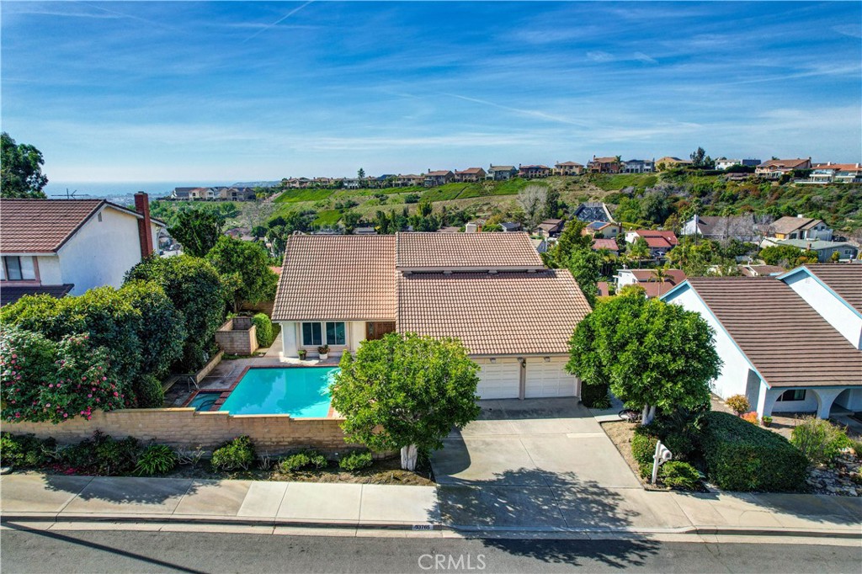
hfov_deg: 78.6
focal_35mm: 22
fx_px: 527
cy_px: 287
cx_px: 431
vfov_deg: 57.2
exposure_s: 1/2000
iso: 110
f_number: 2.8
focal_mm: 8.4
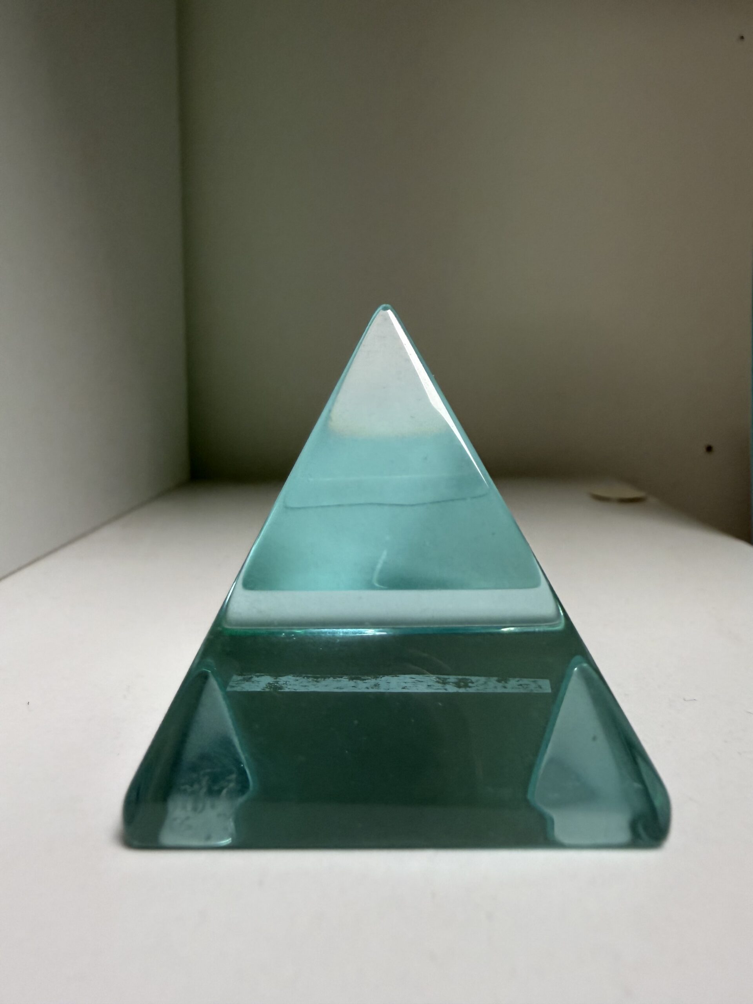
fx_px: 696
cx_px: 376
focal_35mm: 24
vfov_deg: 71.6
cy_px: 502
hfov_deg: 56.8
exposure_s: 1/100
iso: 160
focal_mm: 2.22
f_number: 2.2
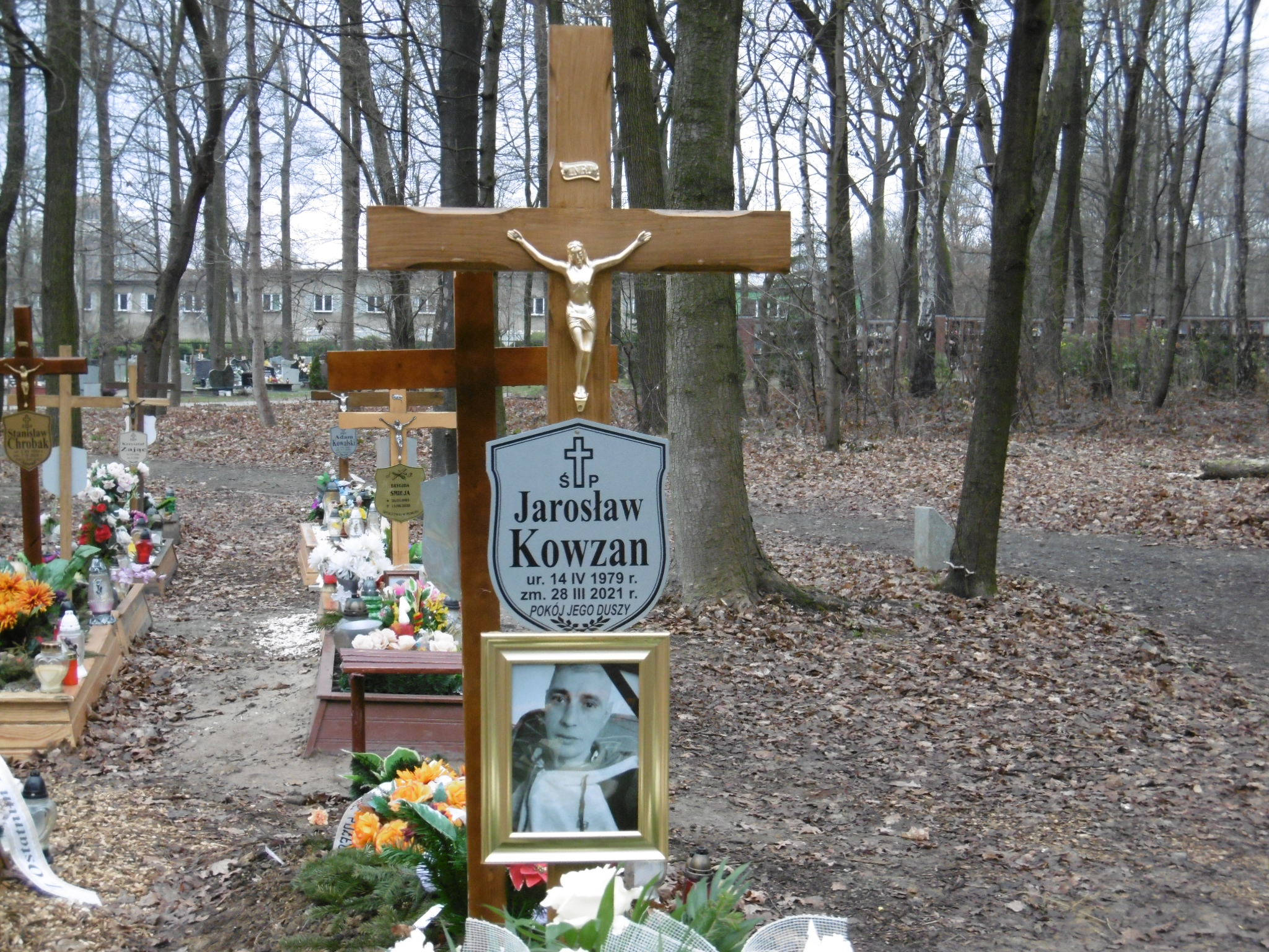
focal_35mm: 51
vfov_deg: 28.6
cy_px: 476
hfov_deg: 37.5
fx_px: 1870
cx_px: 634
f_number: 4
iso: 250
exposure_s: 1/60
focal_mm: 9.2
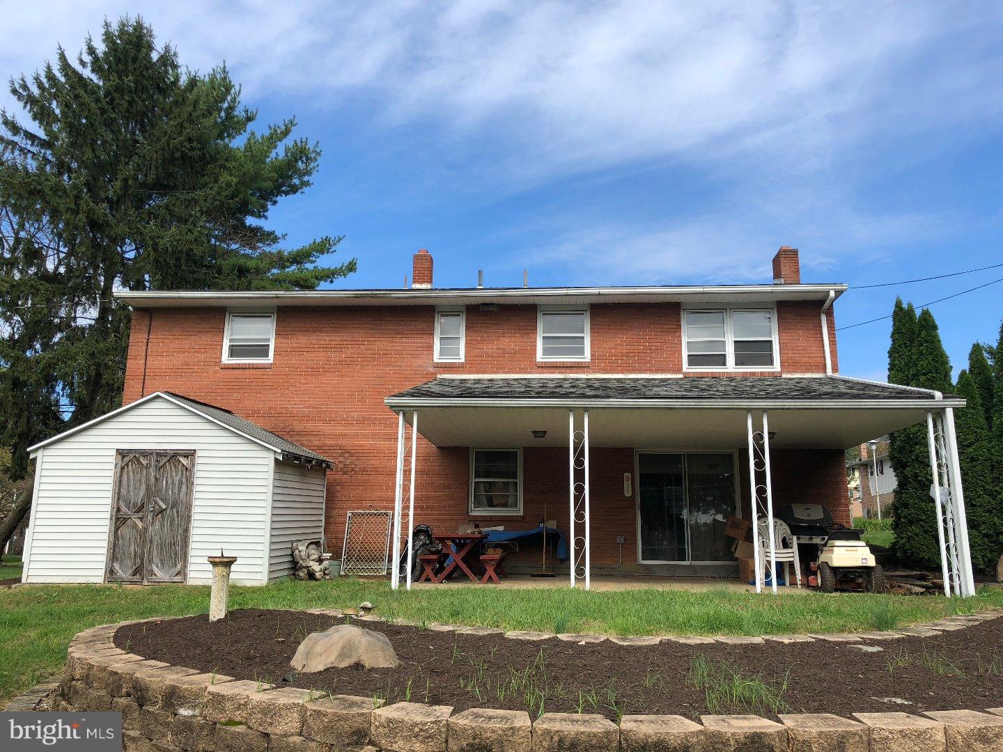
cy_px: 376
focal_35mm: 28
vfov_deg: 49.7
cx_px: 502
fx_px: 811
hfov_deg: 63.4
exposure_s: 1/1021
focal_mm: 4
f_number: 1.8
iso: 20
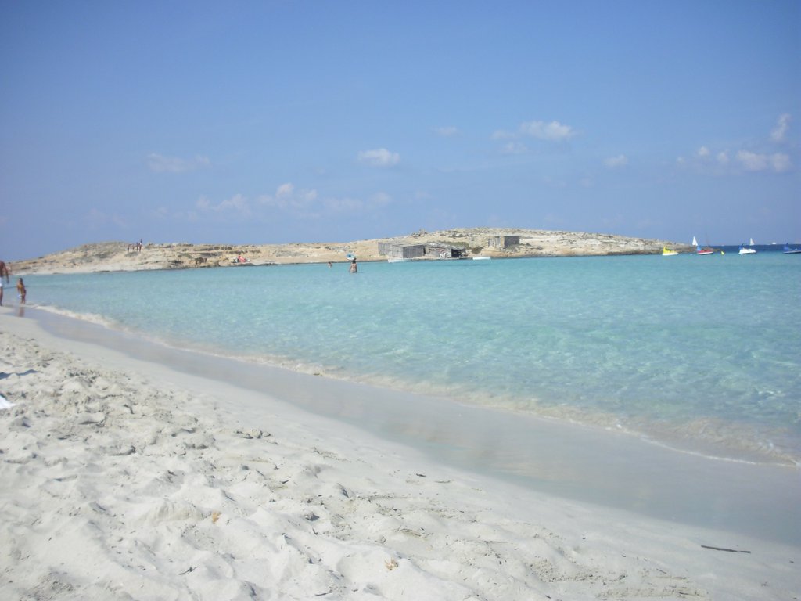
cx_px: 400
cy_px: 300
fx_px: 879
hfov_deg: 49.0
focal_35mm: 38
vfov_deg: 37.7
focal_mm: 6.2
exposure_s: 1/320
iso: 100
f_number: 8
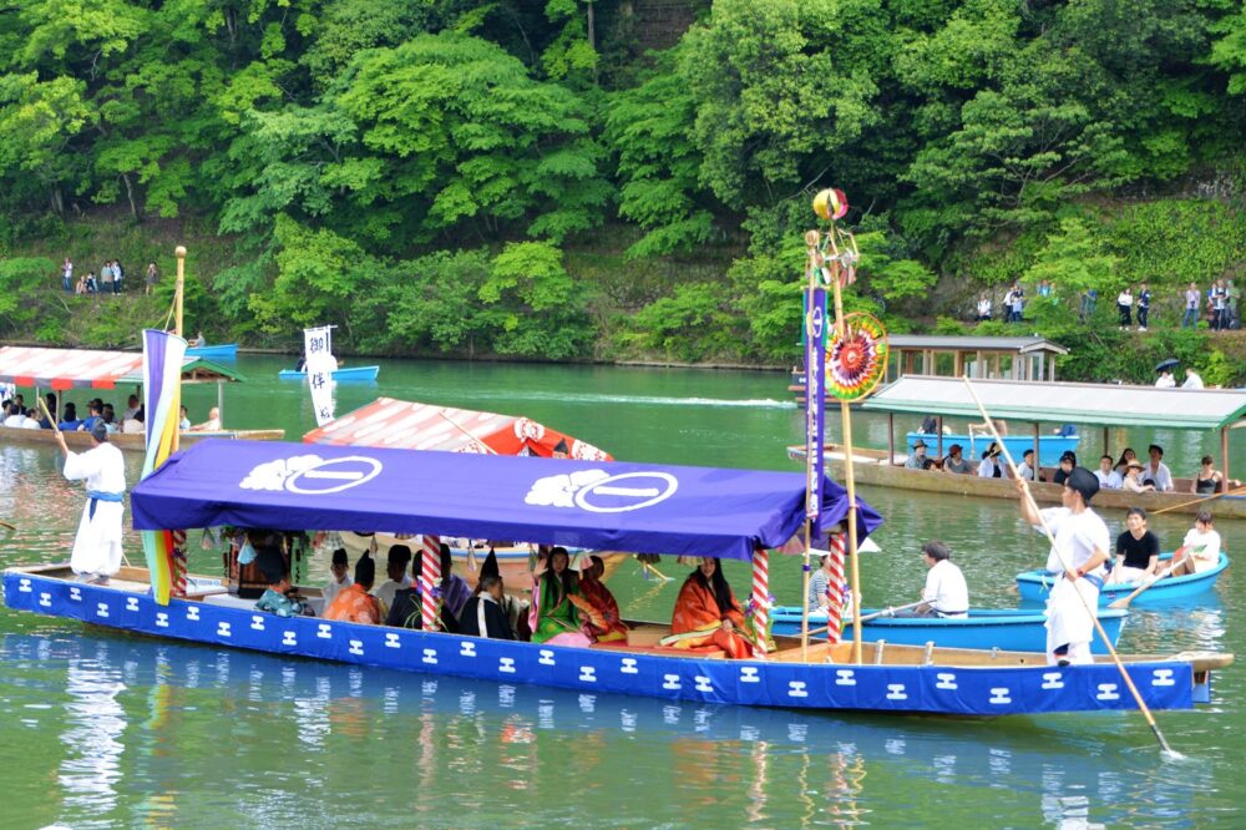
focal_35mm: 63
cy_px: 415
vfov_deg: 21.6
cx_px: 623
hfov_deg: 31.9
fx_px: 2180
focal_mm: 42
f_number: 5
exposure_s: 1/100
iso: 100
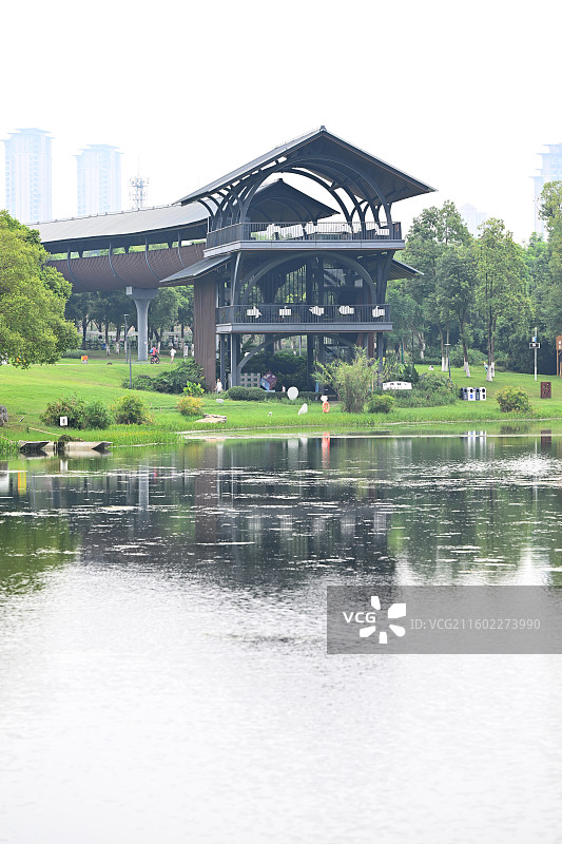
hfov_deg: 10.2
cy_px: 422
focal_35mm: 135
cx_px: 281
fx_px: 3162
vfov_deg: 15.2
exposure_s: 1/320
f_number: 4.5
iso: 200
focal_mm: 135
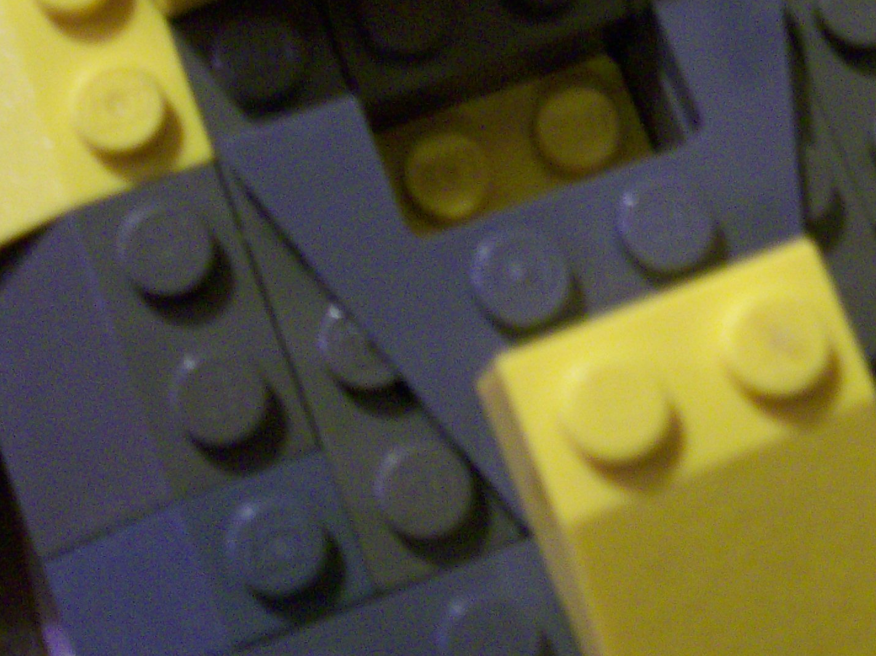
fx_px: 1821
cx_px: 501
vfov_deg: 20.2
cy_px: 121
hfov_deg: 27.0
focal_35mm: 72
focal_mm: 6
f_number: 2.7
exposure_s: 1/8
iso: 160
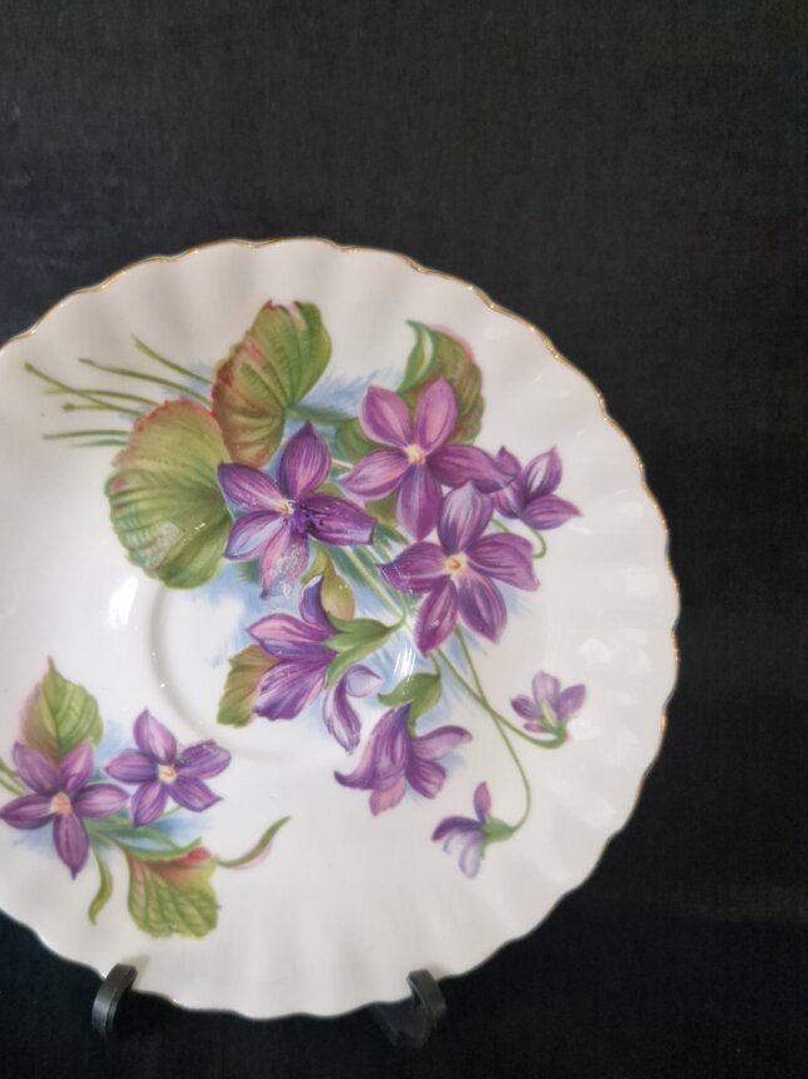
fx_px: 903
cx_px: 307
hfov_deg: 47.8
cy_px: 582
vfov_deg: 61.6
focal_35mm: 29
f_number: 1.8
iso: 50
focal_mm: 5.4
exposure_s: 1/100
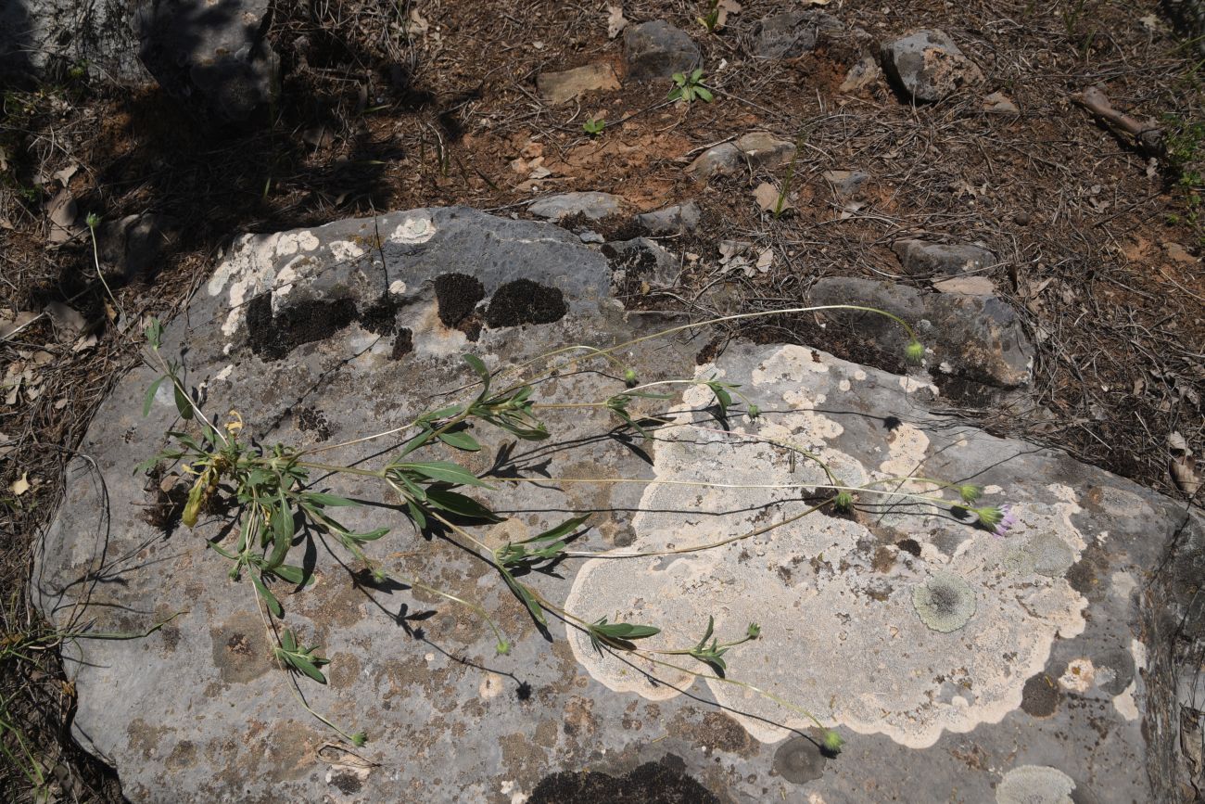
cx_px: 602
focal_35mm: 32
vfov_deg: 41.1
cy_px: 402
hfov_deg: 58.7
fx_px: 1071
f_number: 11
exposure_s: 1/320
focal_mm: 32
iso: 100
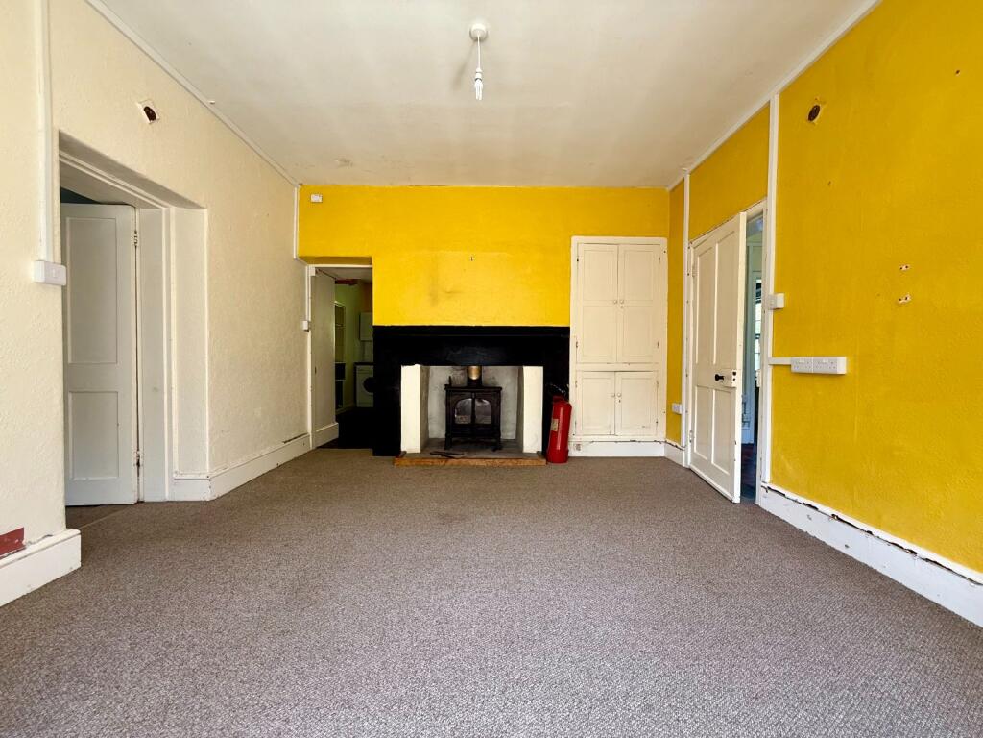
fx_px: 398
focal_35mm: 14
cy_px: 369
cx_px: 492
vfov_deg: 85.7
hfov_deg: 102.1
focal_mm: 2.22
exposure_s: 1/99
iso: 125
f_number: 2.2
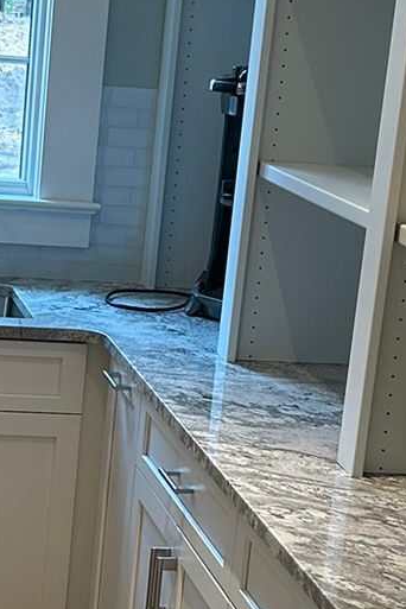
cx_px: 51
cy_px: 450
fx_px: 1827
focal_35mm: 108
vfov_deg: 18.8
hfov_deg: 12.6
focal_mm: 5.7
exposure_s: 1/60
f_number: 1.5
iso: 100
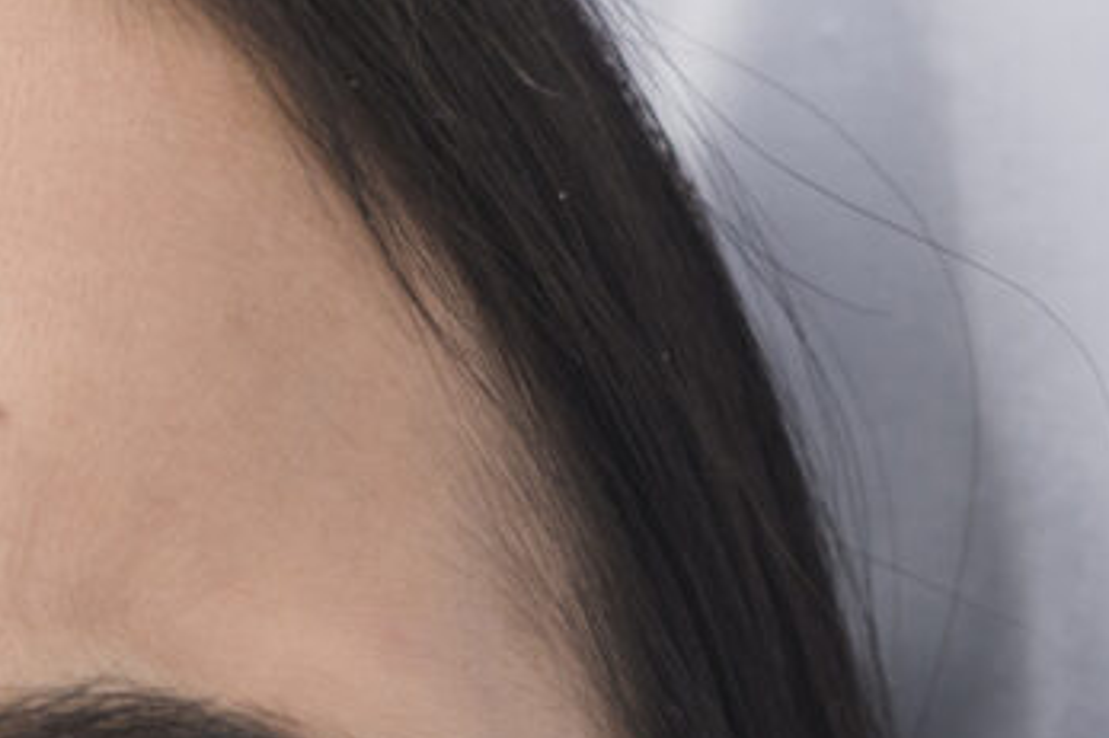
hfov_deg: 5.6
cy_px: 1441
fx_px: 11361
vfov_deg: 3.7
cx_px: 380
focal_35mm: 369
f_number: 6.3
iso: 320
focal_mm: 50
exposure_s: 1/160
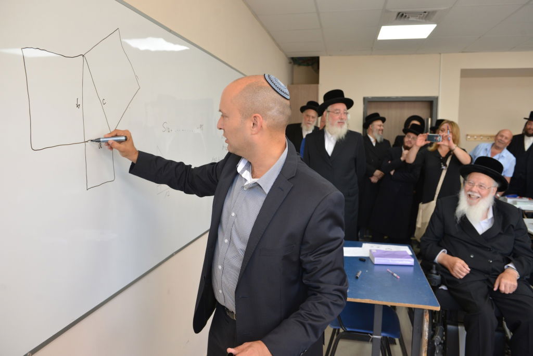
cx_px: 266
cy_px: 178
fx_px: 415
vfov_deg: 46.5
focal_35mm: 28
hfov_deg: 65.4
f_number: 5.6
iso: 800
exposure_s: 1/125
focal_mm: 28
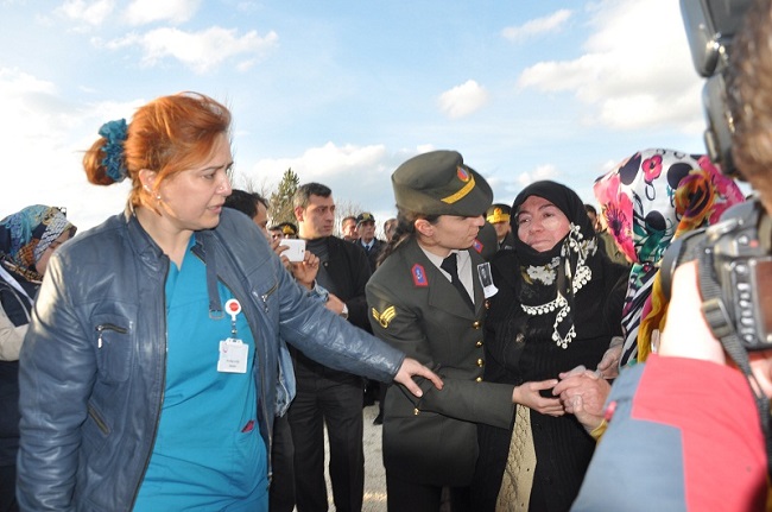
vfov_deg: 47.8
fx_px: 578
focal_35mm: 27
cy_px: 256
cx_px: 386
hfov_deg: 67.5
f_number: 7.1
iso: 200
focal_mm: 18
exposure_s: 1/200
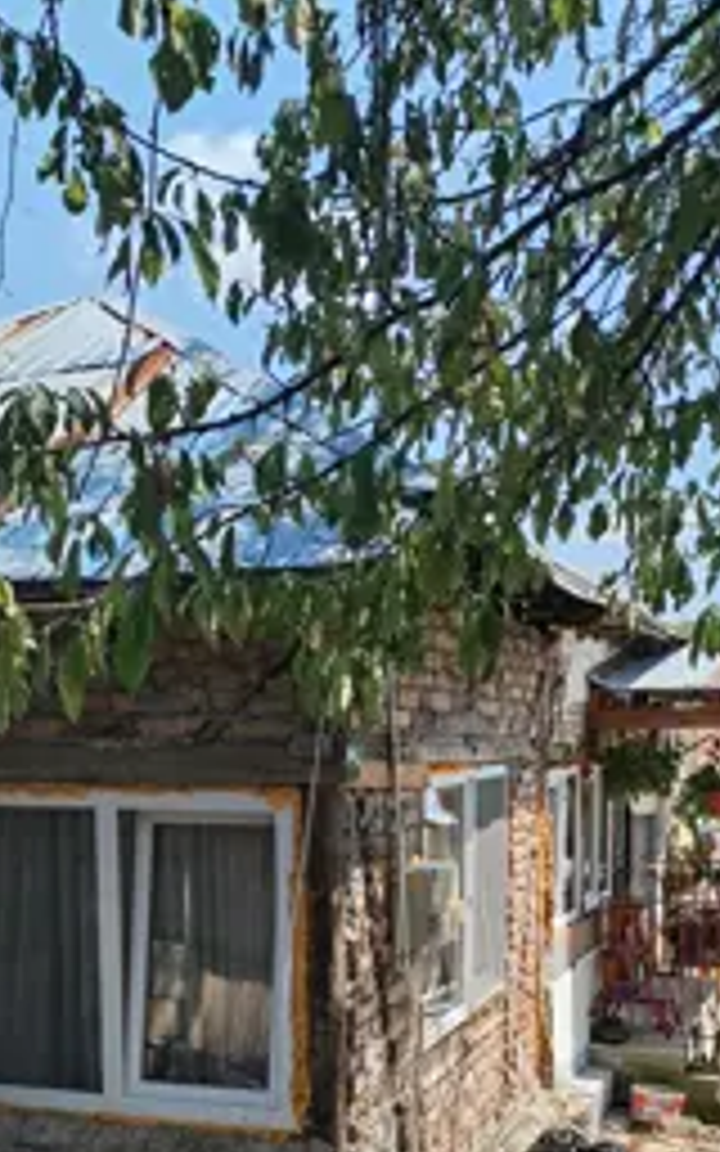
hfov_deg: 29.7
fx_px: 1350
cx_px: 472
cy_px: 891
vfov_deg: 44.4
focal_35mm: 43
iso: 100
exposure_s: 1/603
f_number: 1.8
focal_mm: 4.75
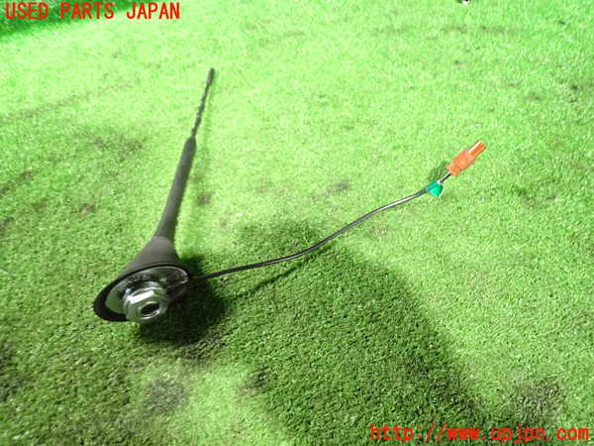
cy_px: 223
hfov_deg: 69.4
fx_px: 429
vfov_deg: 54.9
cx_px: 297
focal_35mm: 25
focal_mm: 4.5
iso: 800
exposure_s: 1/25
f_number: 2
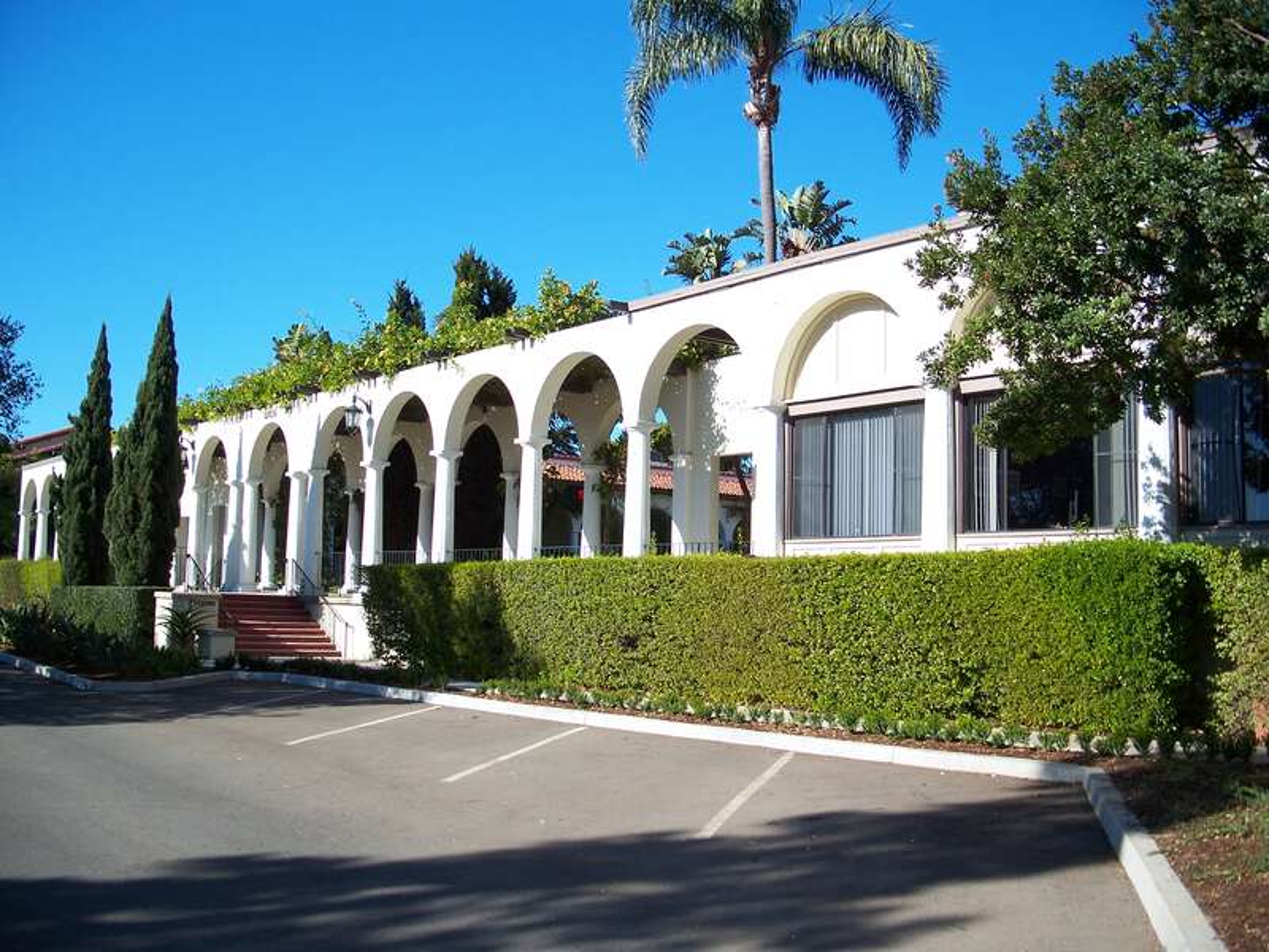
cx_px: 634
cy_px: 476
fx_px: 1356
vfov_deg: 38.7
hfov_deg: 50.1
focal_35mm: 37
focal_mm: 7.8
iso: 64
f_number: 2.8
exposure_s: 1/640
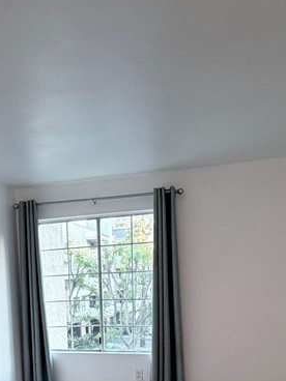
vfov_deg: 43.1
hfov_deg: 36.4
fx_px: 430
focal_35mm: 39
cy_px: 355
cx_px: 95
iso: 320
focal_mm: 2.22
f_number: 2.2
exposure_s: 1/120
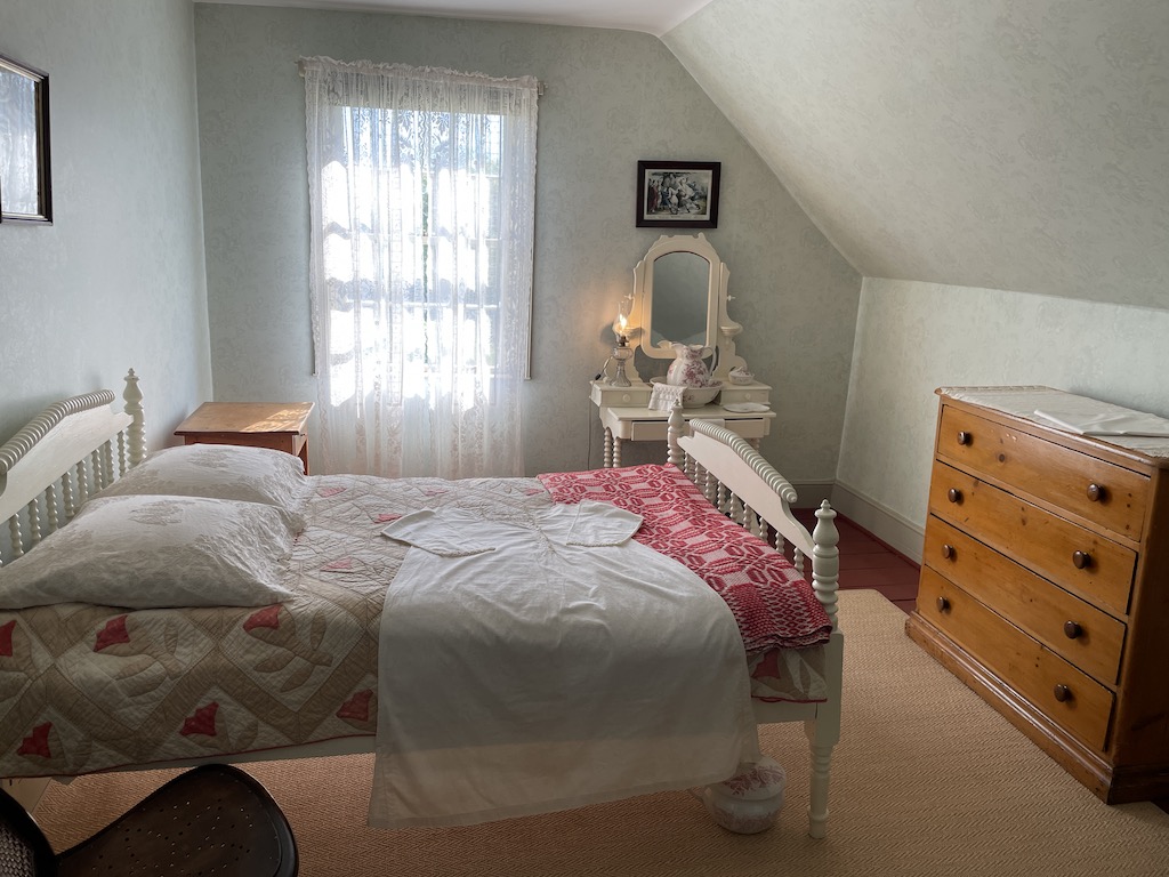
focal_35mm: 26
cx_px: 584
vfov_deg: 53.1
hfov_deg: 67.3
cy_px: 438
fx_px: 878
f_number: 1.6
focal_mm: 4.2
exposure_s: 1/181
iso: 32
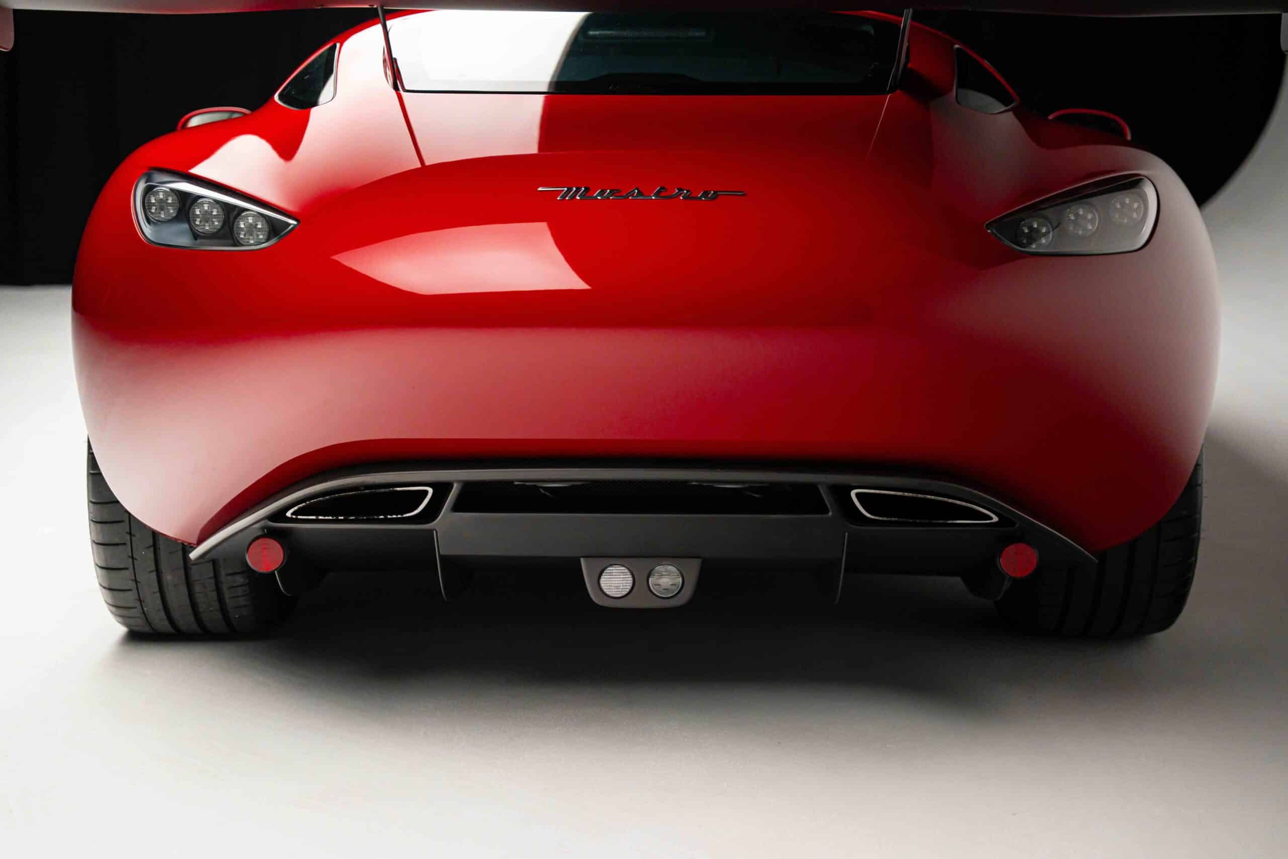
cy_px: 430
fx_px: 2172
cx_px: 644
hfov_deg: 33.0
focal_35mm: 61
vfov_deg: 22.4
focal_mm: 60.7
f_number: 2.8
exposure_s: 1/100
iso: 1250
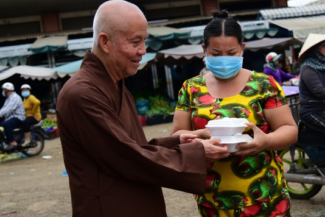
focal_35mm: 56
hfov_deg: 35.6
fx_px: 506
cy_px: 94
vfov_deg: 24.2
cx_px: 183
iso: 320
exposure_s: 1/1250
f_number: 4
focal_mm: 46
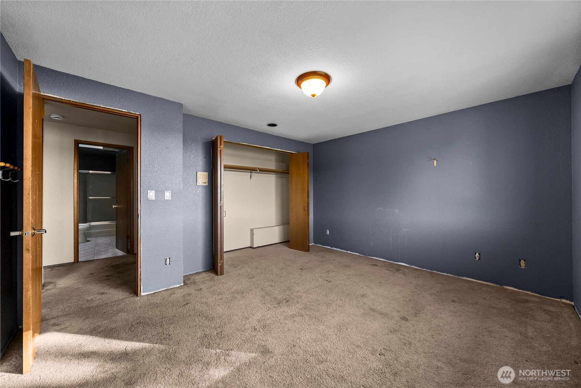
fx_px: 210
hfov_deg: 108.3
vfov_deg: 85.5
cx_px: 290
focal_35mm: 13
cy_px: 194
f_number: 7.1
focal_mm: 13
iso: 1000
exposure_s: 1/8
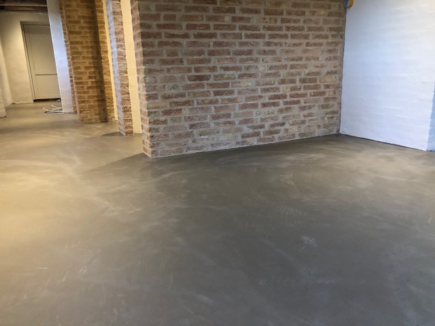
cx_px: 218
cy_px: 163
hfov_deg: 63.4
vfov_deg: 49.7
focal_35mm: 28
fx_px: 352
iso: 100
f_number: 1.8
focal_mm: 4
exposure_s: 1/17
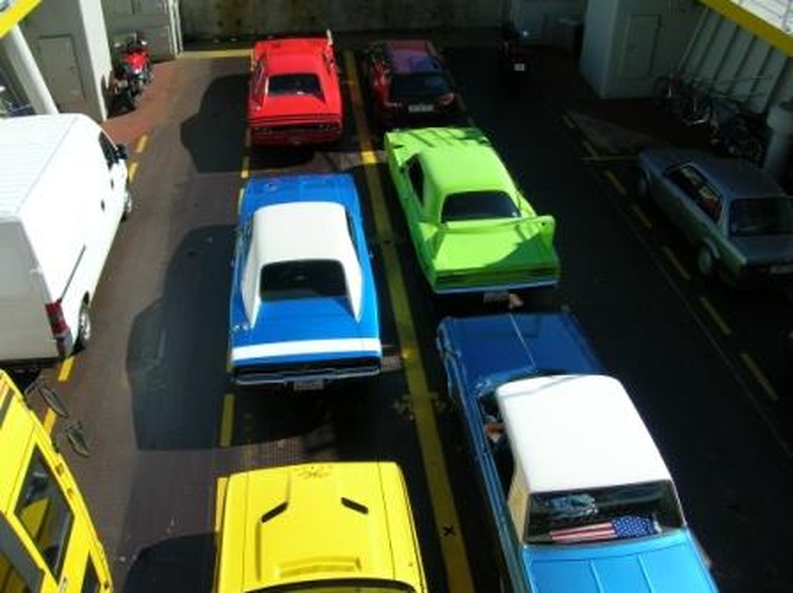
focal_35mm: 34
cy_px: 296
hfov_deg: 54.0
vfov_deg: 41.7
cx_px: 396
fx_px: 778
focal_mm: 5.7
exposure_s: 1/365
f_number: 4.9
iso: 50
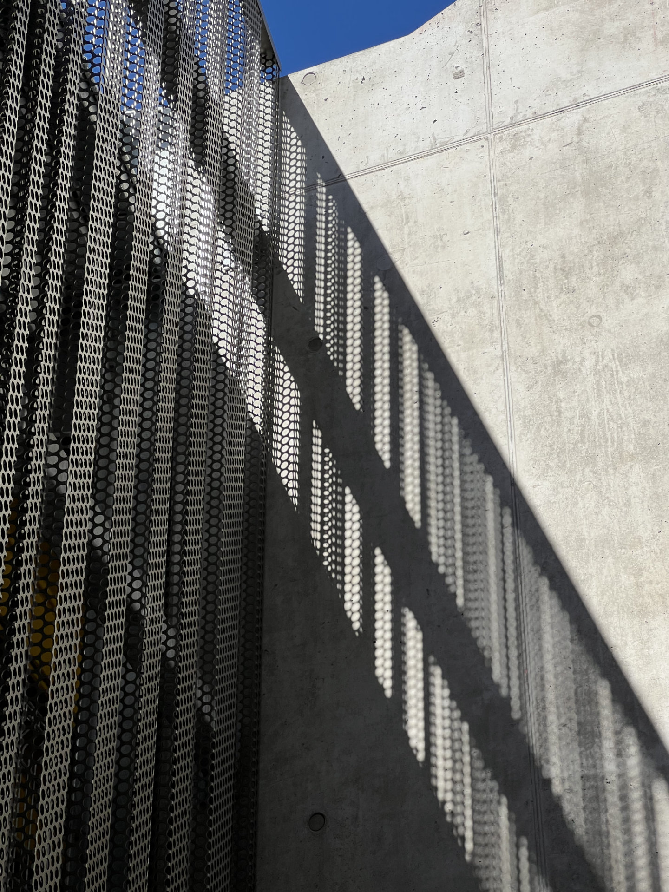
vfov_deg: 25.3
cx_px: 334
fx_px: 1984
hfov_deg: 19.1
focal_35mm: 77
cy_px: 446
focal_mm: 9
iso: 32
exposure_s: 1/1024
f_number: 2.8
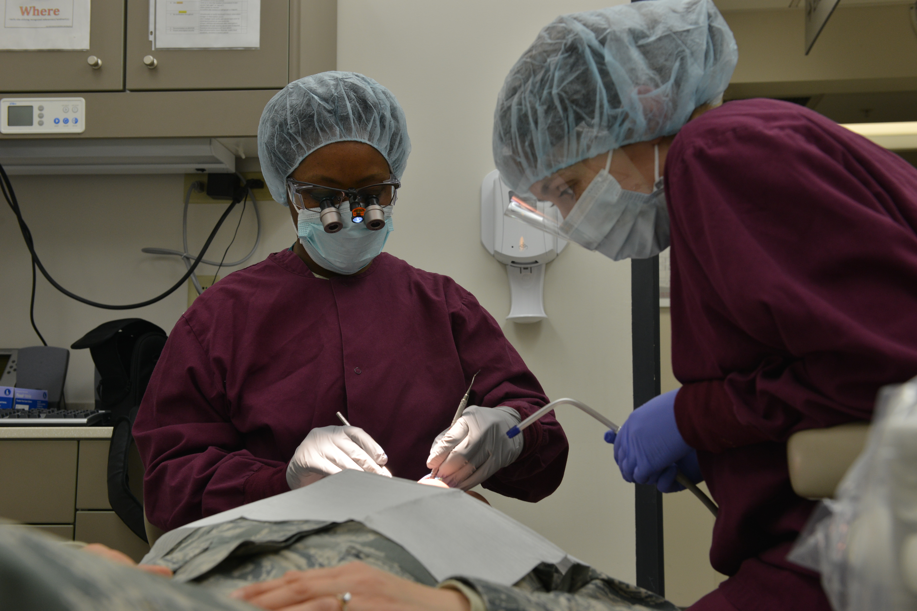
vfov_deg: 28.1
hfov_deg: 41.1
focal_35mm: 48
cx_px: 458
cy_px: 306
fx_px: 1223
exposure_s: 1/100
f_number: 7.1
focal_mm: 48
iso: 500
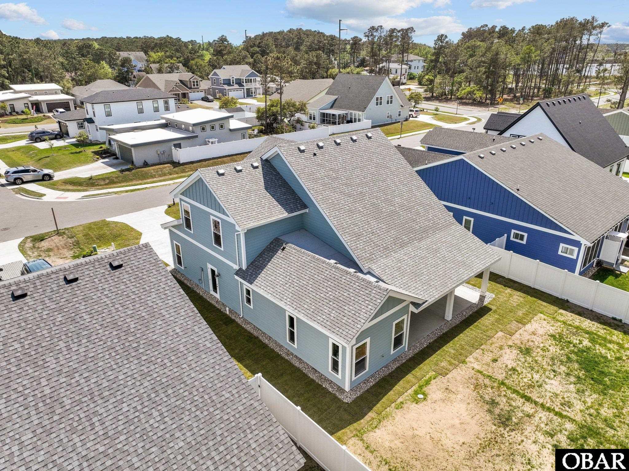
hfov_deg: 71.6
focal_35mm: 24
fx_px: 436
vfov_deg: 56.8
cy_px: 236
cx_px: 314
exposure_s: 1/2500
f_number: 2.8
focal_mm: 12.29
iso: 110
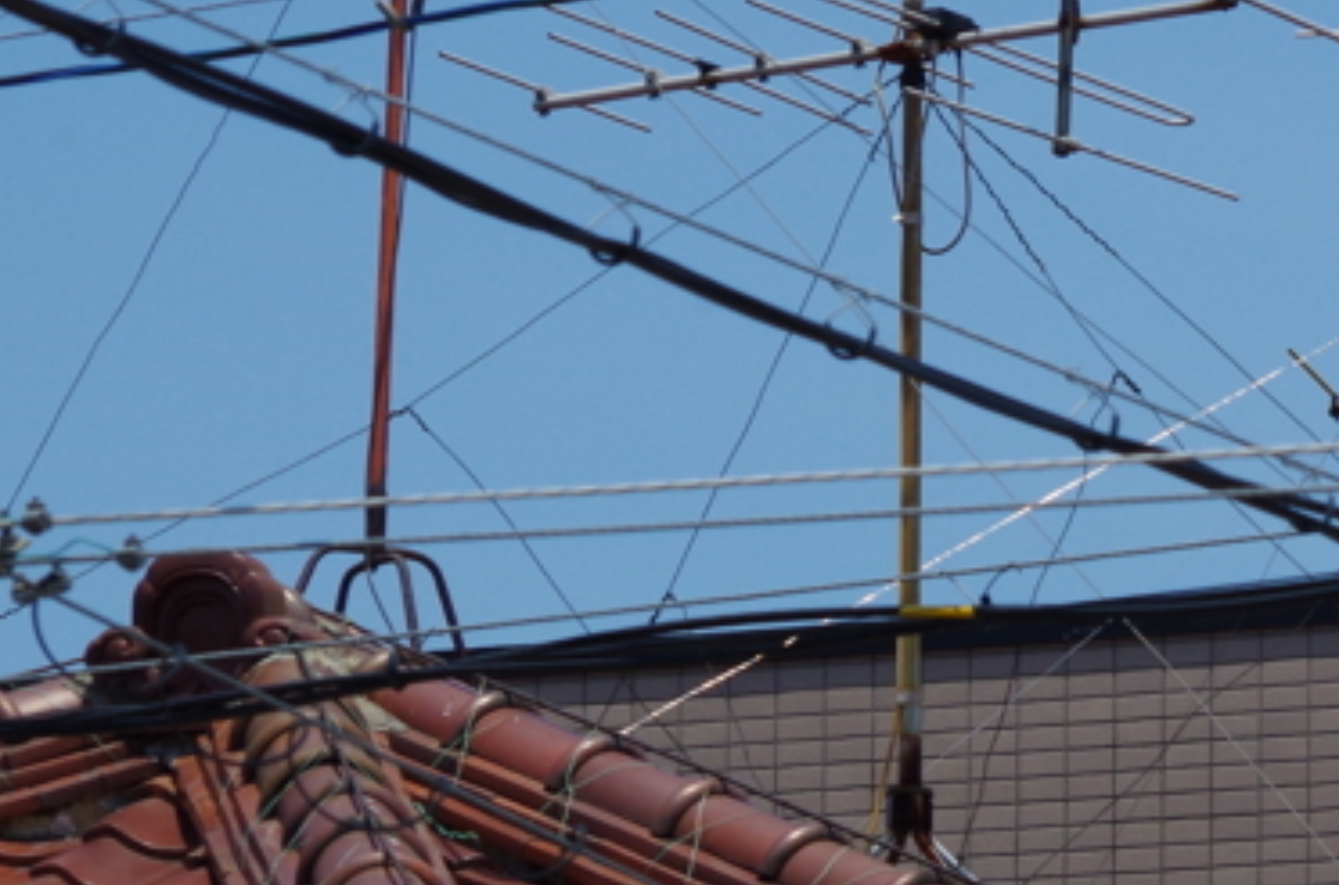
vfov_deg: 2.2
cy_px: 460
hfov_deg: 3.3
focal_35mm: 619
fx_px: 22965
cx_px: 1656
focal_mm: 150
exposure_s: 1/400
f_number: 13
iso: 200
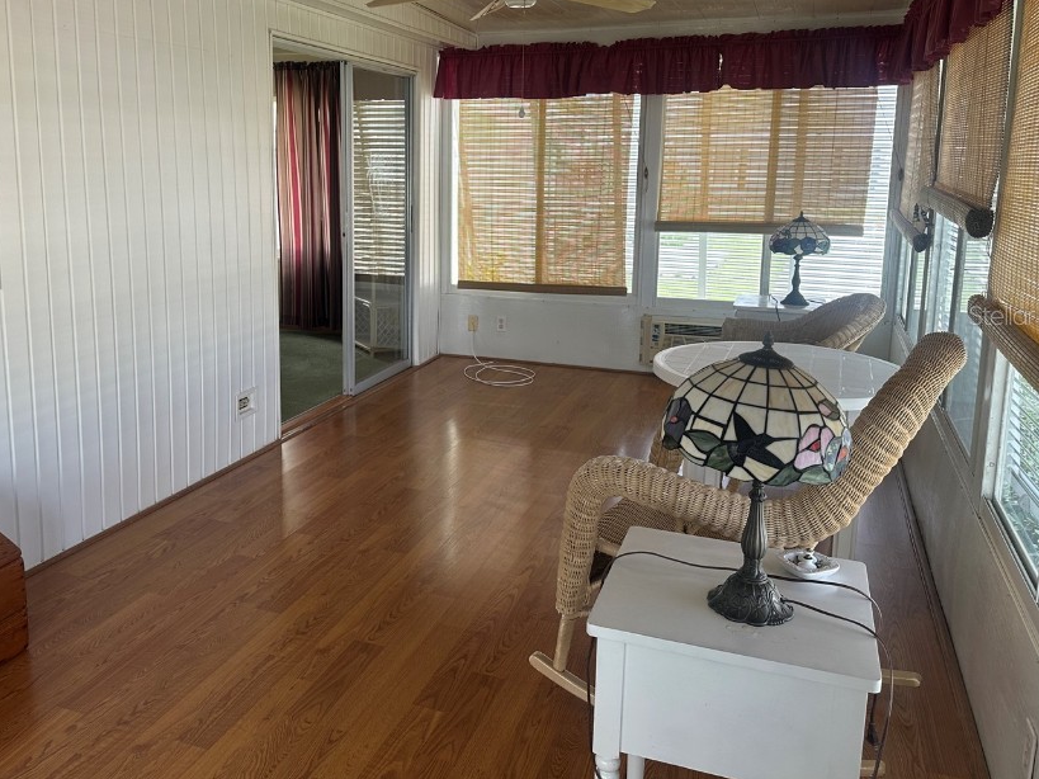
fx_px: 900
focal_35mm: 30
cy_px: 315
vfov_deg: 46.5
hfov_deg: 59.7
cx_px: 439
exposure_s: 1/121
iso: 80
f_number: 1.78
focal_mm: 6.86
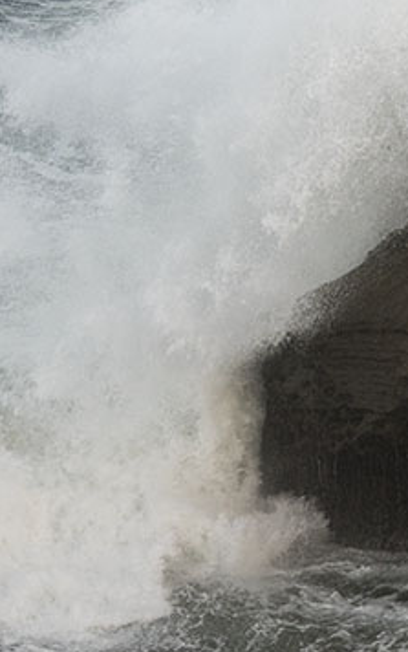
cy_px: 366
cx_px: 378
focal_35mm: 255
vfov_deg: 8.2
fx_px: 4529
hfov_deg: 5.2
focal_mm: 116
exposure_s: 1/180
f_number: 19
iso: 640
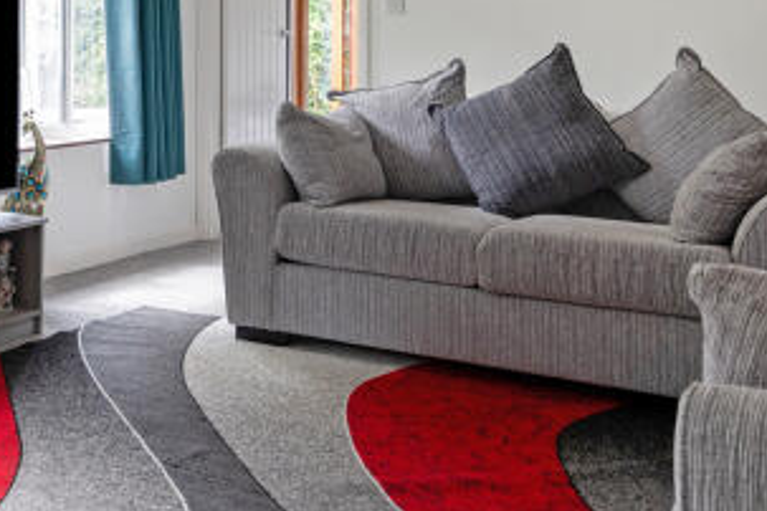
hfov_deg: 34.4
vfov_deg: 24.4
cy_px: 65
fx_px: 1150
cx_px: 46
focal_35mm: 54
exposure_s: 1/30
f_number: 6.3
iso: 400
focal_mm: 16
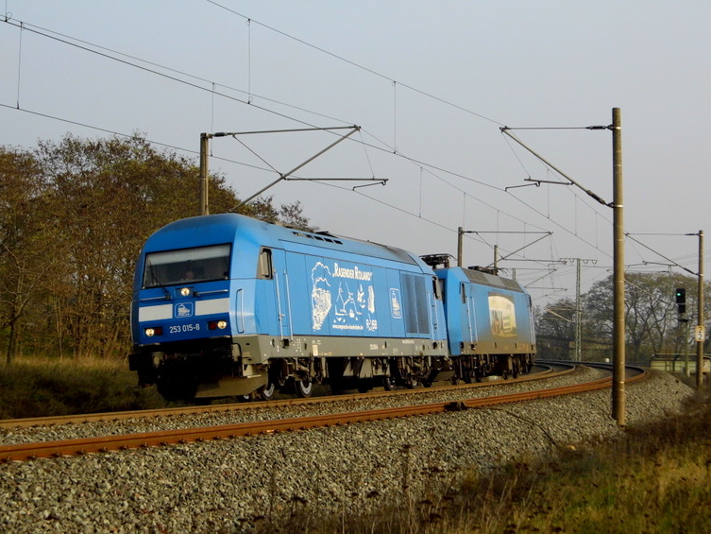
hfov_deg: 22.8
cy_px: 280
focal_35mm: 86
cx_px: 351
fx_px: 1767
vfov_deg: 17.2
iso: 100
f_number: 4.2
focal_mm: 14.6
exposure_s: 1/500
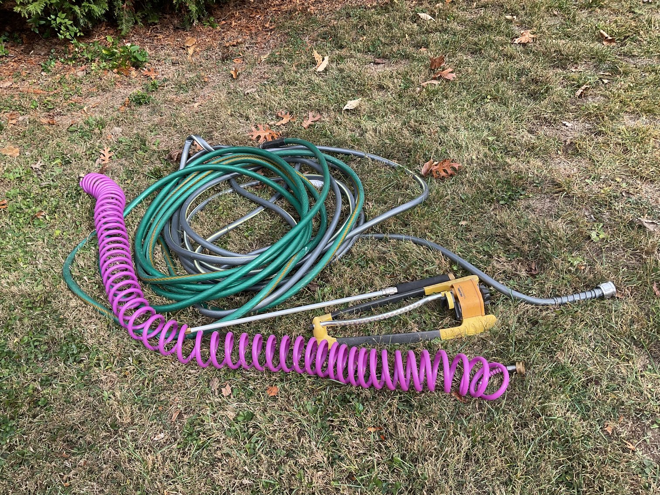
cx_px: 330
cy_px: 248
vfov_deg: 48.2
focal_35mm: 29
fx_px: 553
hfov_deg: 61.7
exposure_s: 1/367
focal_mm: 3
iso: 16
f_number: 1.8
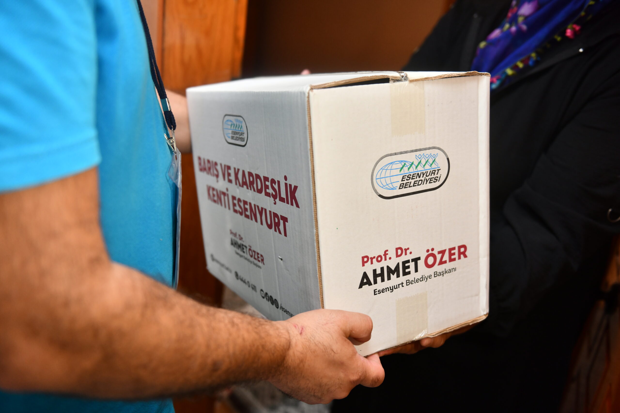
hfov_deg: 55.8
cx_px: 310
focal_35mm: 34
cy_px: 206
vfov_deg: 38.9
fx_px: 586
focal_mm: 34
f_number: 2.8
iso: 800
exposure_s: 1/250
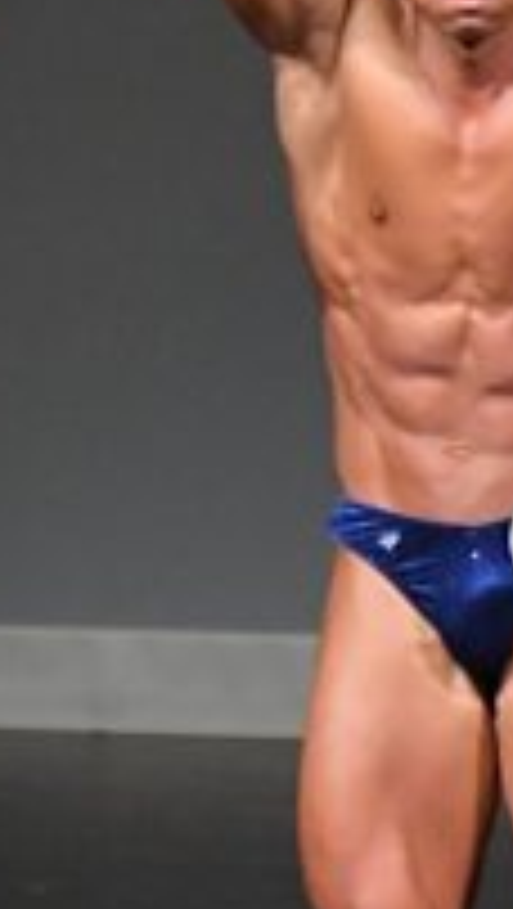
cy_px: 585
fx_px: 30490
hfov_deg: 1.0
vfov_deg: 1.7
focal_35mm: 1264
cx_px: -47
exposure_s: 1/400
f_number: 5.6
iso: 5000
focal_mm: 210
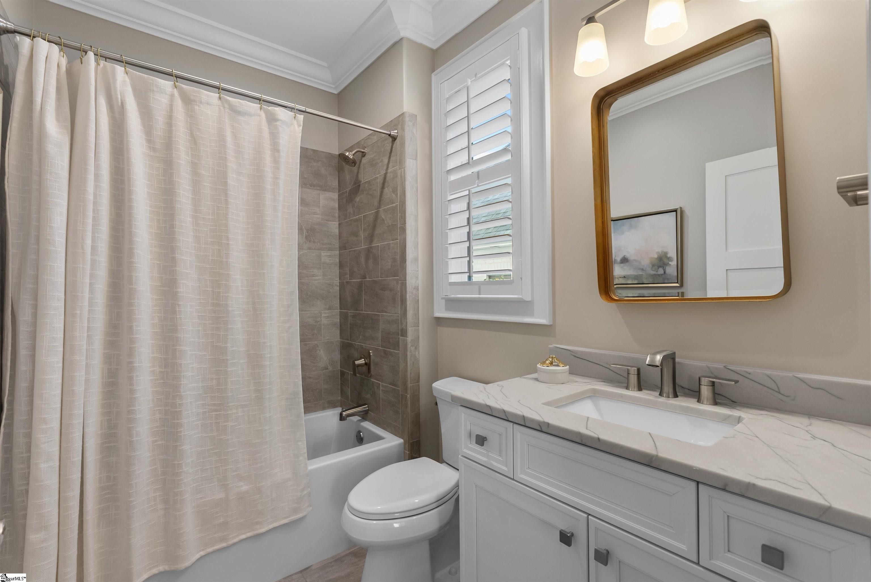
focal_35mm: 16
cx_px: 436
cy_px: 291
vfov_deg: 73.8
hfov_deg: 96.7
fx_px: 387
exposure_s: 1/8
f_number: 8
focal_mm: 16
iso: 250
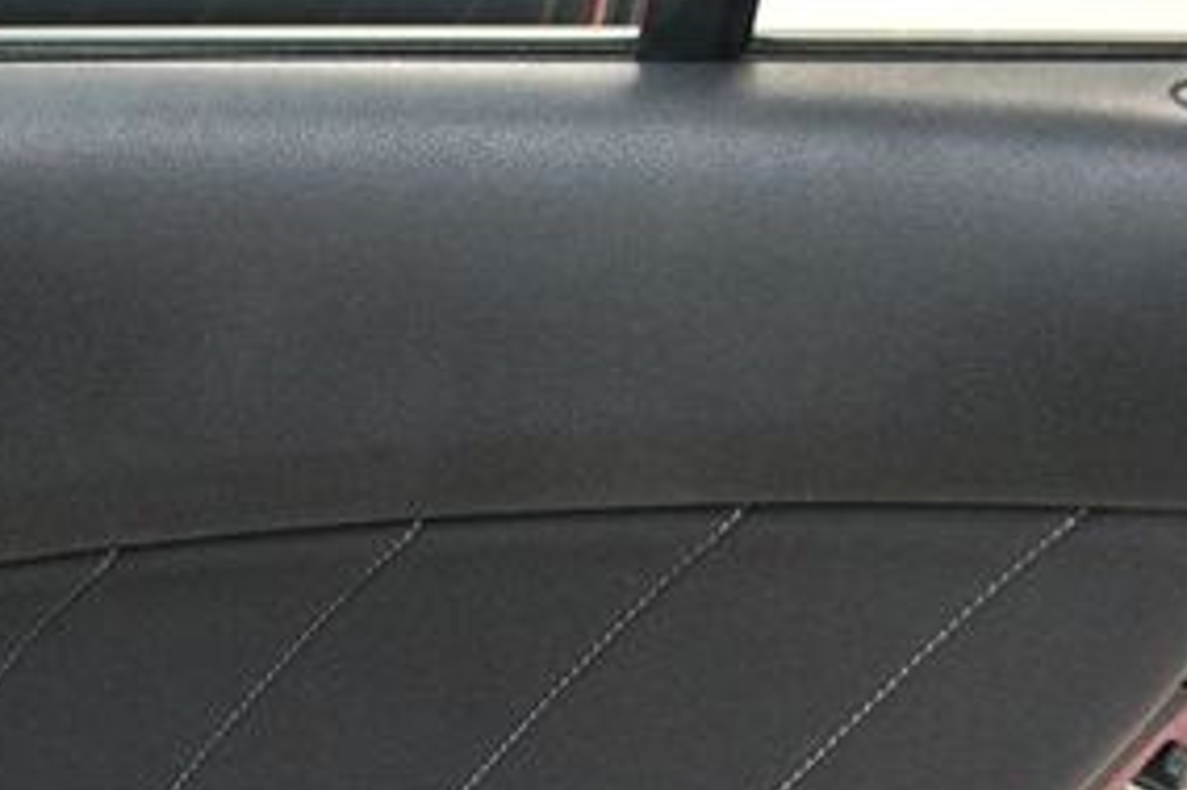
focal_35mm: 88
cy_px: 857
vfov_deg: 15.1
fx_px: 2900
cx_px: 71
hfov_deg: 22.5
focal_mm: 26
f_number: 3.8
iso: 4000
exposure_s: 1/60
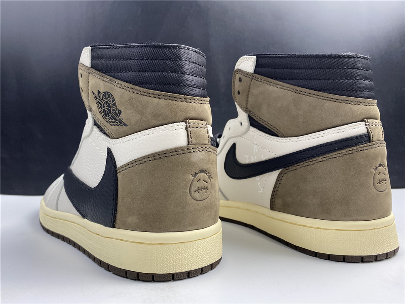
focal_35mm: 26
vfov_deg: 53.1
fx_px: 304
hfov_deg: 67.3
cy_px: 152
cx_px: 202
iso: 125
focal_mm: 4.25
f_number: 1.8
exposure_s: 1/98
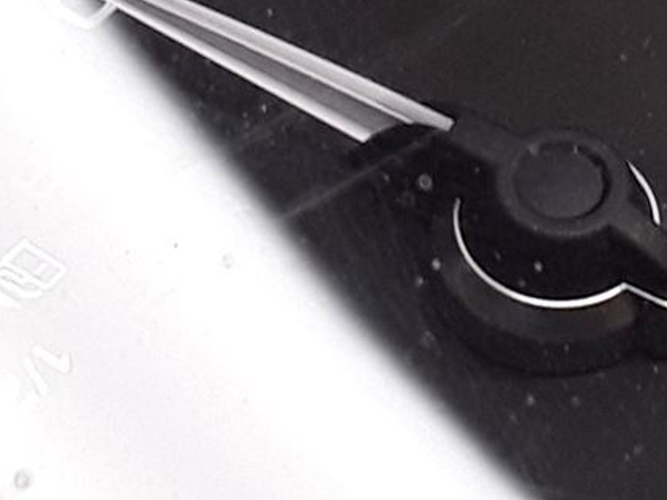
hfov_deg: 14.4
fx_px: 2619
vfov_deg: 10.7
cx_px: 558
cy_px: -106
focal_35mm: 136
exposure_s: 1/100
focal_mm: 2.91
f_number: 1.9
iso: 50
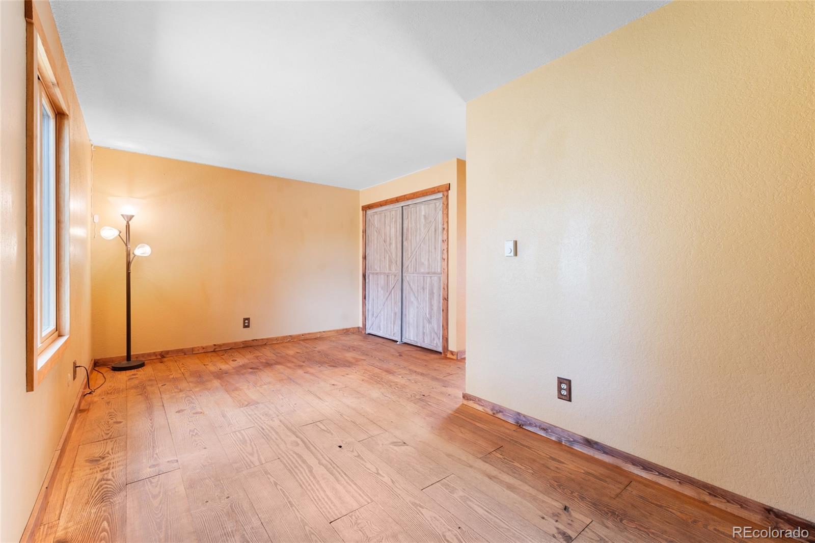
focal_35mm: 15
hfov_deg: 100.4
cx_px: 408
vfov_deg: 77.3
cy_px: 272
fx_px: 339
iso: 250
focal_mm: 10
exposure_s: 1
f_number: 9
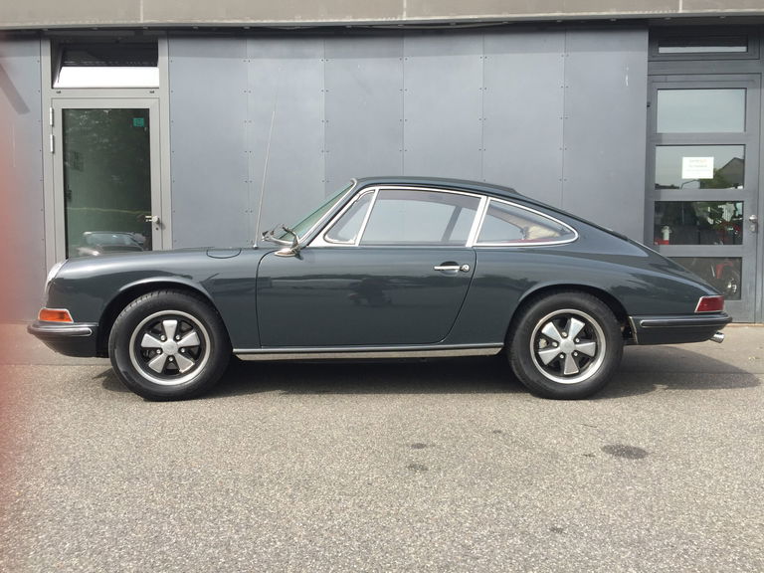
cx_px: 382
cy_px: 286
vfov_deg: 48.2
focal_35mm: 29
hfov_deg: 61.7
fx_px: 640
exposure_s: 1/581
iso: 32
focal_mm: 4.15
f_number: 2.2
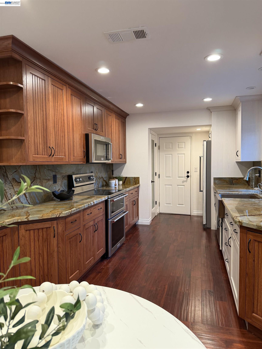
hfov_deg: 56.8
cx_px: 131
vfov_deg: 71.6
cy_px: 174
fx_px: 242
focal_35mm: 24
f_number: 1.78
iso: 200
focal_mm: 6.76
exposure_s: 1/60
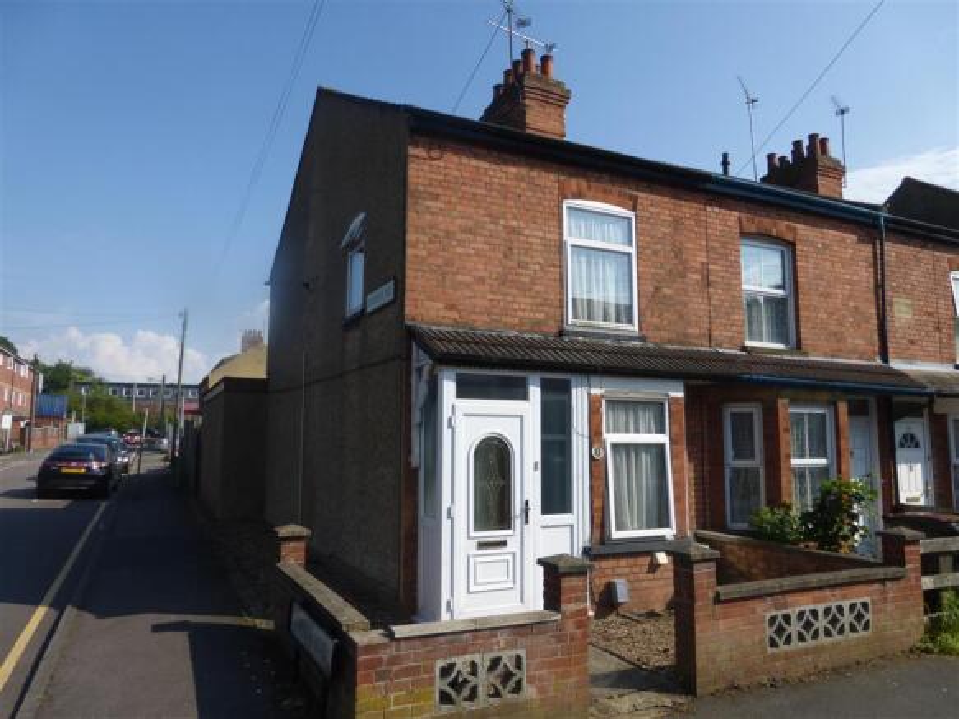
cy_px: 360
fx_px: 665
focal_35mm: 24
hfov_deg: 71.6
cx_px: 480
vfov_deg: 56.8
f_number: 4
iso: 100
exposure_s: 1/1000
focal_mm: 4.3
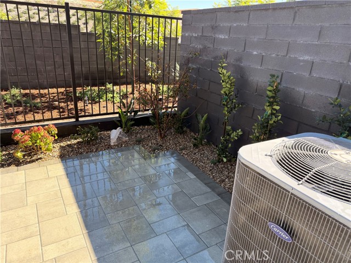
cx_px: 176
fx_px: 243
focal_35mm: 24
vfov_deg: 56.8
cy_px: 132
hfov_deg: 71.6
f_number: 1.78
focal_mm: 6.76
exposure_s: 1/1091
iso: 100
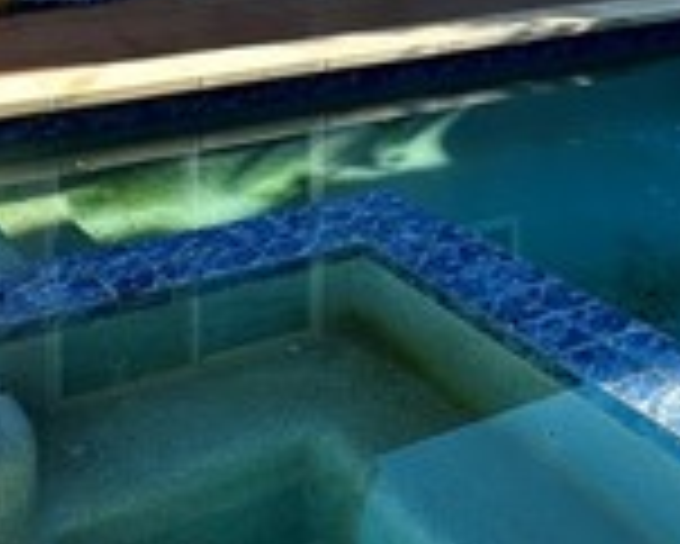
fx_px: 1168
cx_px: 243
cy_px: -139
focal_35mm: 58
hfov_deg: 32.3
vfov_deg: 23.6
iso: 40
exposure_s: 1/234
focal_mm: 2.22
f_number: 2.2
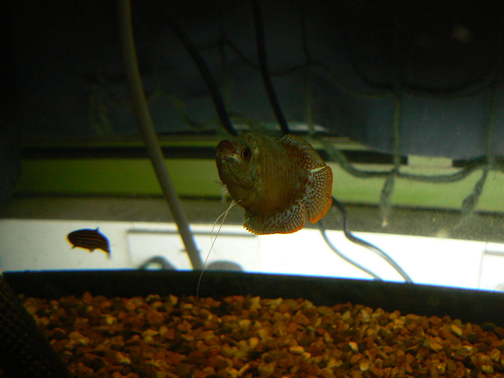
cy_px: 189
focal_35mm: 36
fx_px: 524
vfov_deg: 39.7
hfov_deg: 51.4
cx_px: 252
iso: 200
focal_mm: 6
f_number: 2.8
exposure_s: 1/30
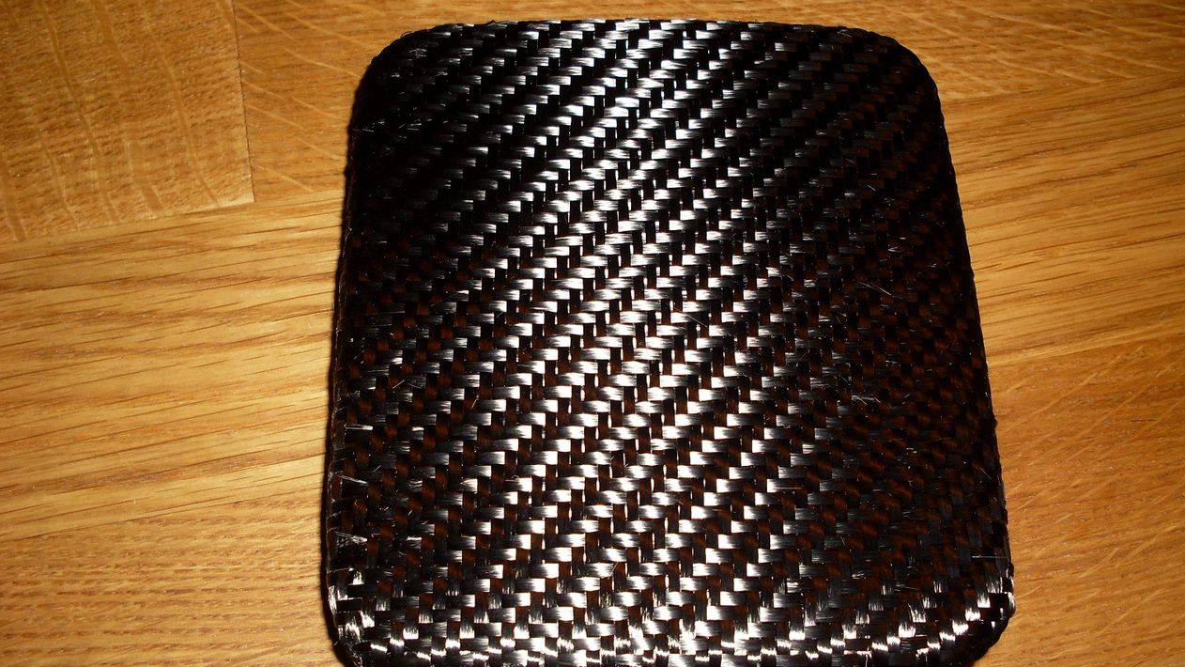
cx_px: 593
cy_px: 362
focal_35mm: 42
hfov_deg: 48.4
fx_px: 1320
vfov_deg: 28.3
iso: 100
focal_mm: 6.3
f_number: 2.8
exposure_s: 1/45
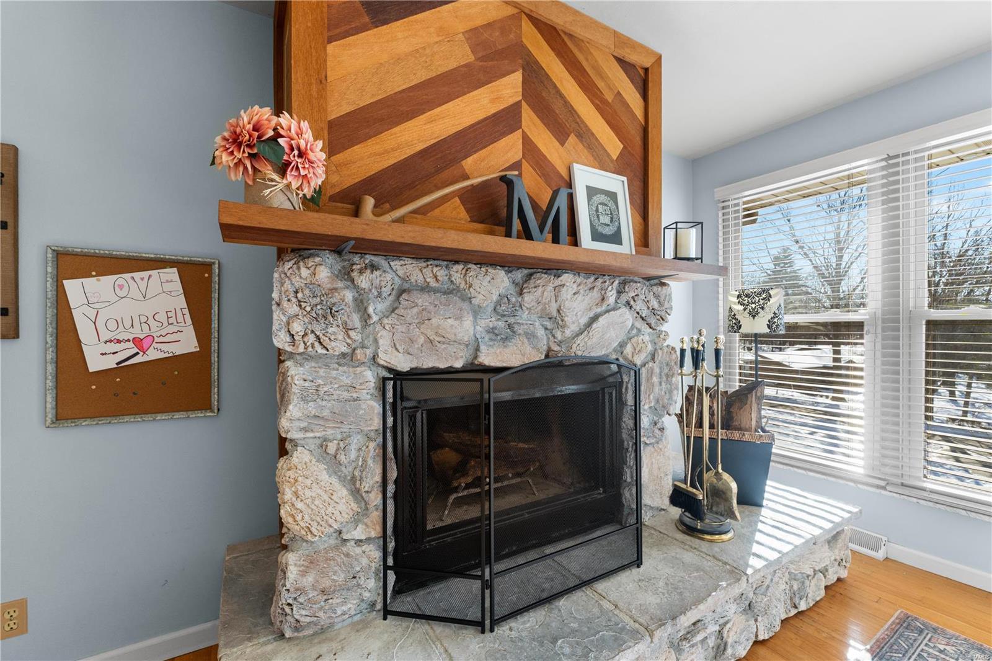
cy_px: 330
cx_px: 496
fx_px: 413
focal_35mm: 15
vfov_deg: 77.3
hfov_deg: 100.4
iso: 400
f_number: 5.6
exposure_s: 1/50
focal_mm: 10
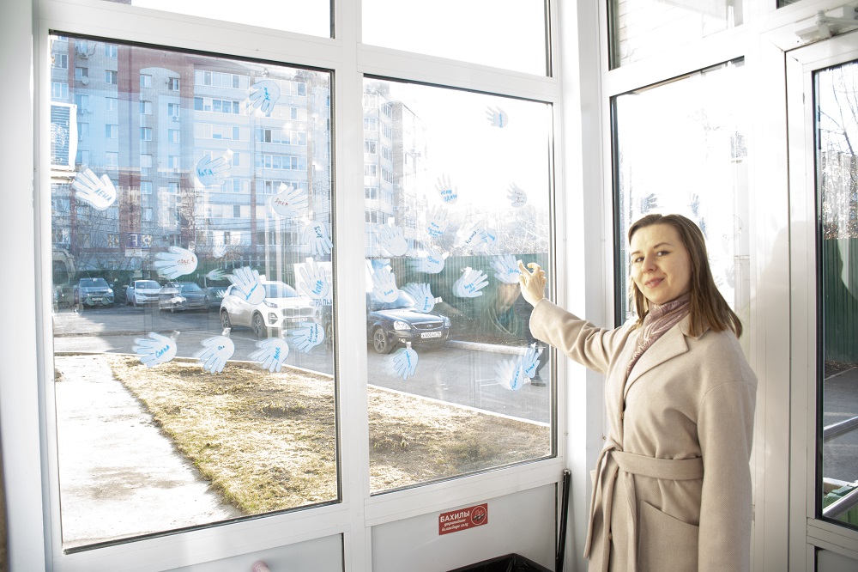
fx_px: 643
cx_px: 429
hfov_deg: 67.4
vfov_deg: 47.9
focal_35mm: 27
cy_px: 286
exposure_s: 1/125
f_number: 4
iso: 400
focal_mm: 18
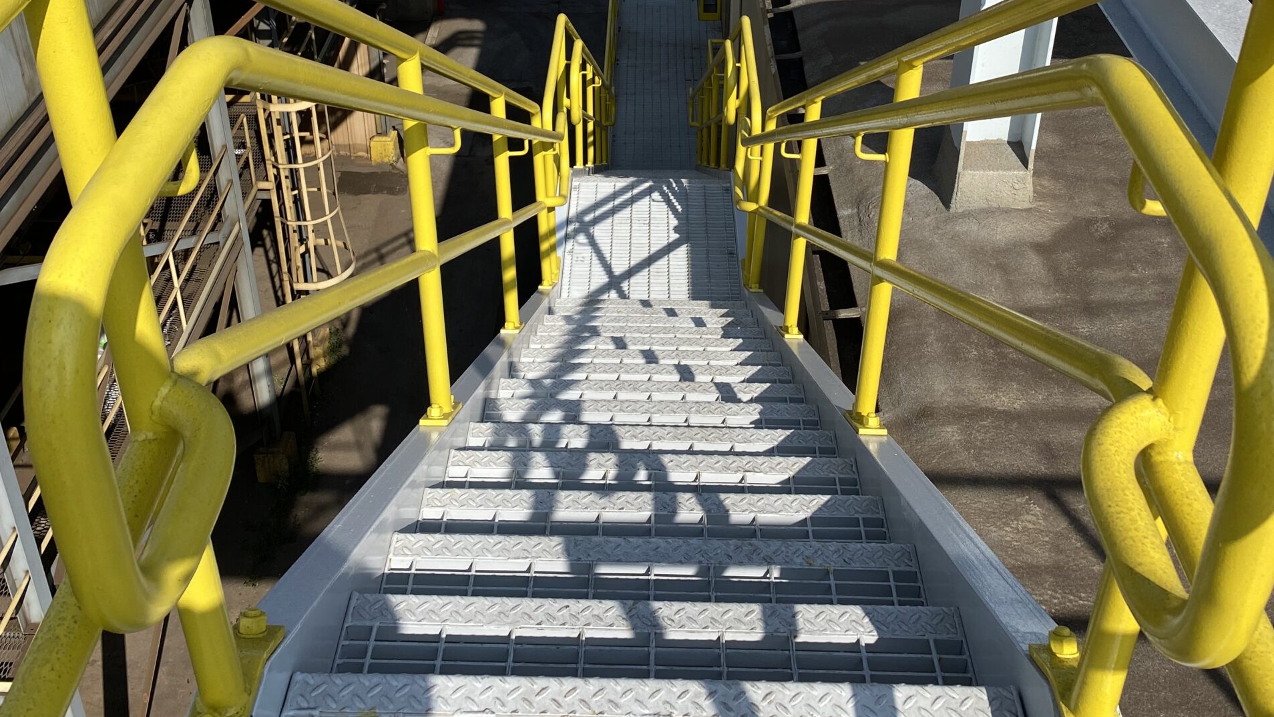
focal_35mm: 38
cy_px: 63
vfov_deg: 29.8
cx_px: 636
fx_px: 1284
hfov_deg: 52.8
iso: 32
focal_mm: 4.25
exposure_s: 1/3610
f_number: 1.8
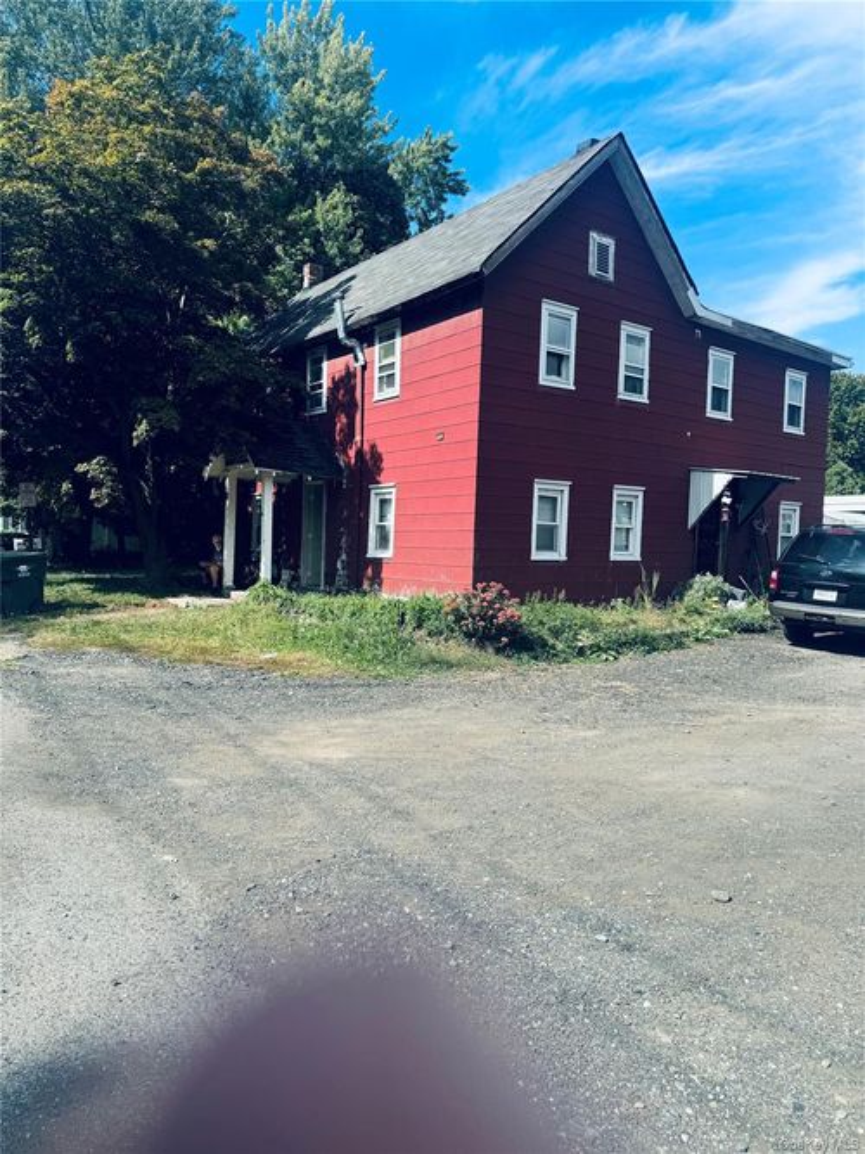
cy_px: 577
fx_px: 800
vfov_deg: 71.6
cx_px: 432
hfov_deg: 56.8
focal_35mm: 24
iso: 80
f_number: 1.78
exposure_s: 1/2604
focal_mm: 6.76
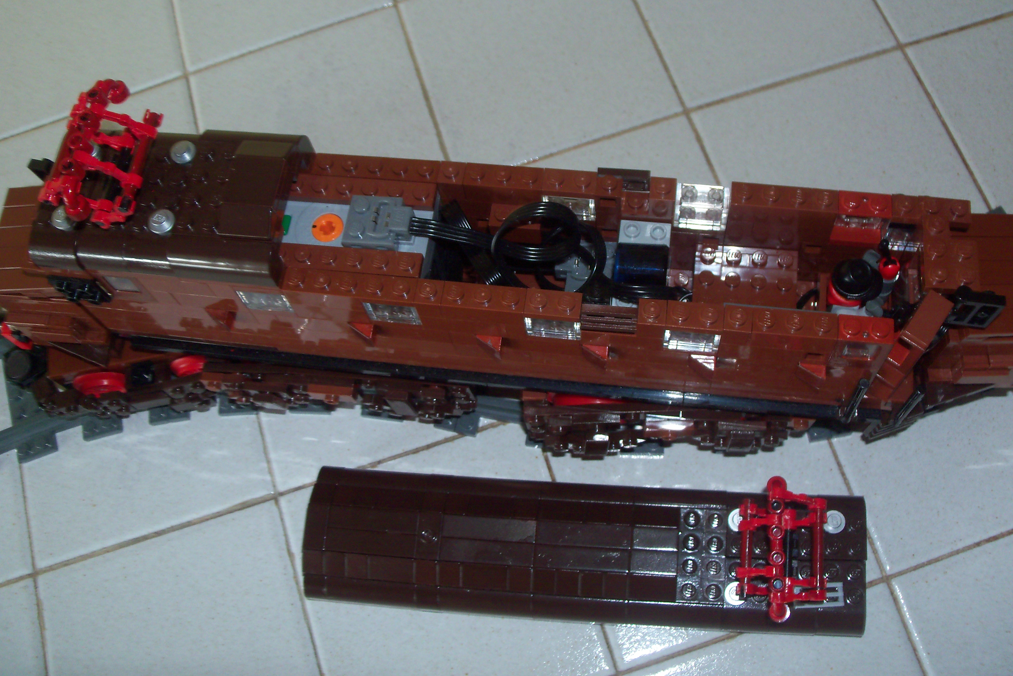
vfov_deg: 35.9
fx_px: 1041
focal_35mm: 37
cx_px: 506
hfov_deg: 51.9
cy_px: 319
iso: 100
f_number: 3
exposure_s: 1/30
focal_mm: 6.3
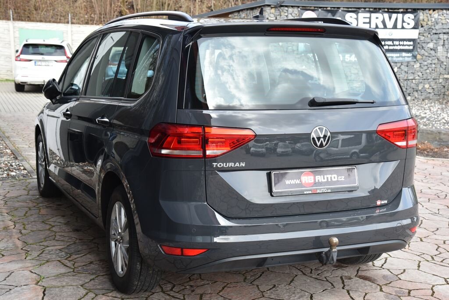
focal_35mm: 52
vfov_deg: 26.0
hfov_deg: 38.2
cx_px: 224
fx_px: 649
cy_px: 150
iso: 500
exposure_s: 1/200
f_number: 7.1
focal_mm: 52
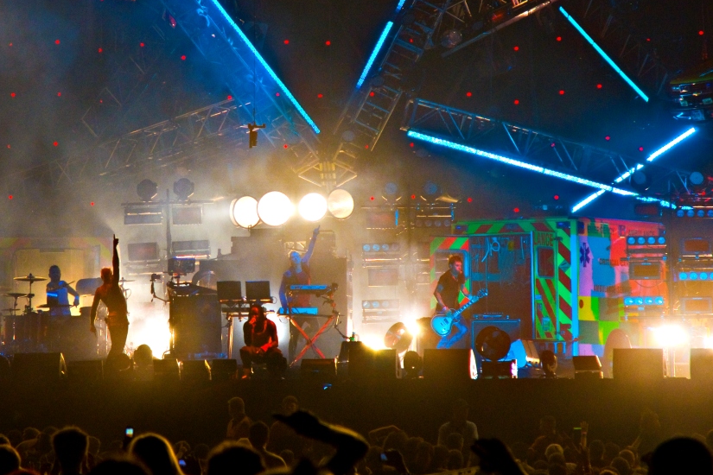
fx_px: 3874
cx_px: 277
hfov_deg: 10.5
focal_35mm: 196
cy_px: 192
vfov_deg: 7.0
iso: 250
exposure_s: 1/160
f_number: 5.6
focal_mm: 105
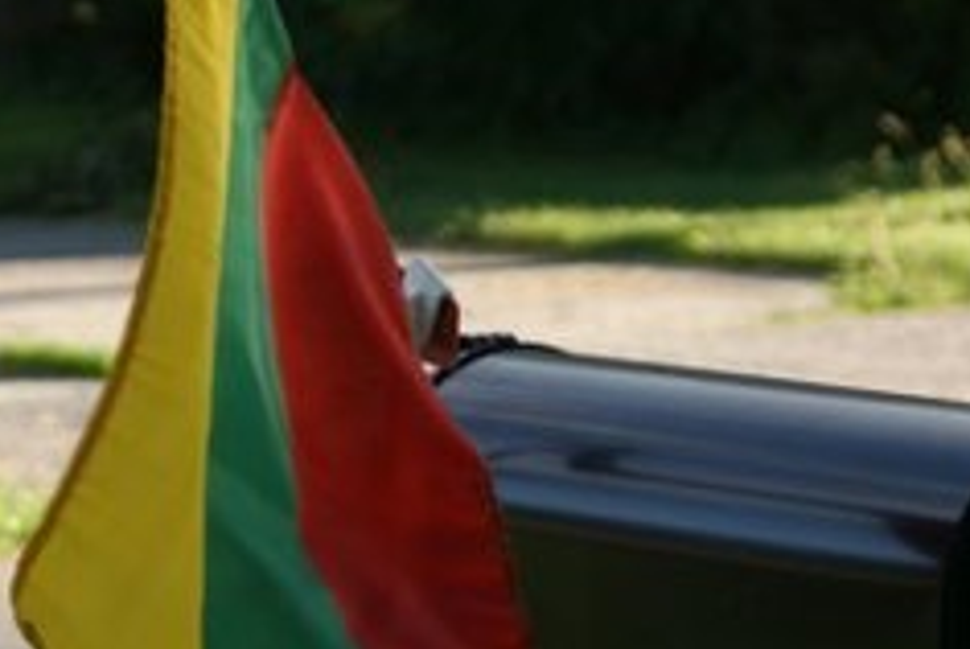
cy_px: 300
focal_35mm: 333
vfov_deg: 4.1
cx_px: 506
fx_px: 8984
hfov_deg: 6.2
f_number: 5.6
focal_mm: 70
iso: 125
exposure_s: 1/125
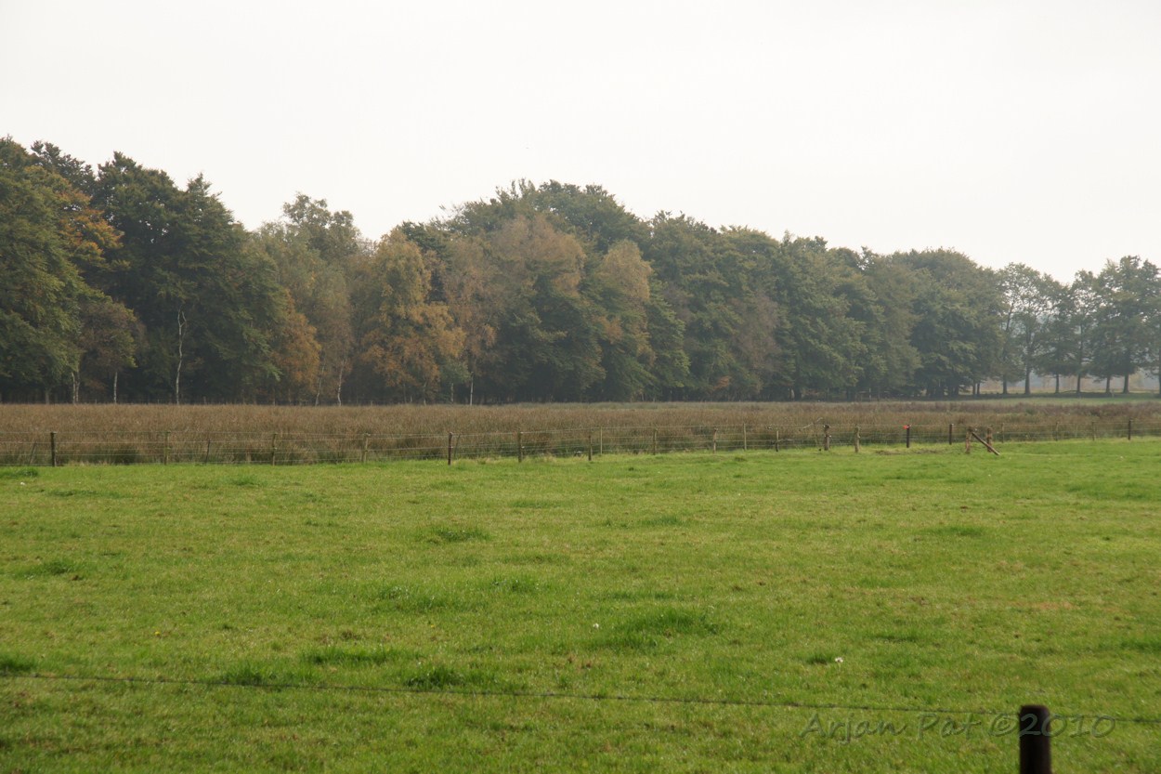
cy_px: 387
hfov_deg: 19.5
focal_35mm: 105
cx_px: 580
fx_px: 3386
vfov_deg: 13.0
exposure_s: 1/250
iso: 200
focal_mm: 70
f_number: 7.1
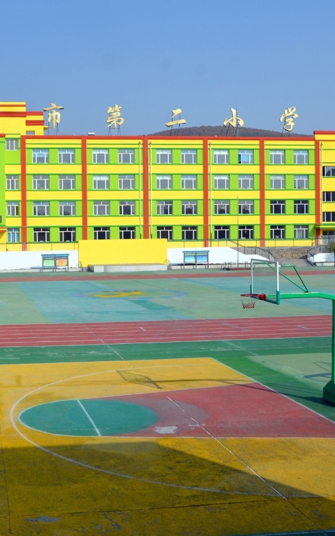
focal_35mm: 49
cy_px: 266
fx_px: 712
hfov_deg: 25.7
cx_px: 38
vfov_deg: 41.2
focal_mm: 21
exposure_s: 1/320
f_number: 9
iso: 100
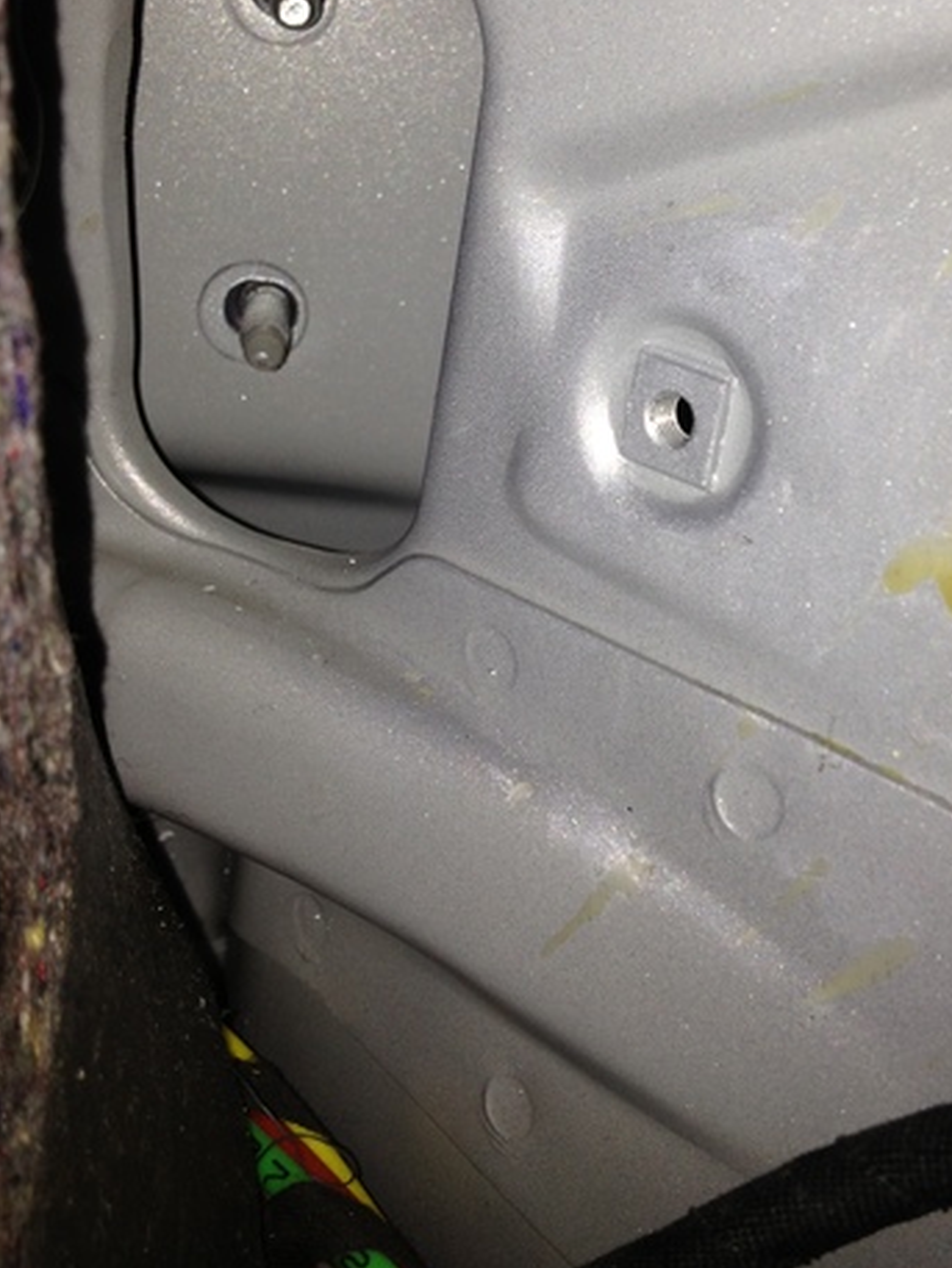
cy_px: 427
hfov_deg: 29.5
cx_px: 611
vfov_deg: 38.5
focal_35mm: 49
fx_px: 1796
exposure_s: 1/109
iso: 50
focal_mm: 4.28
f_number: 2.4
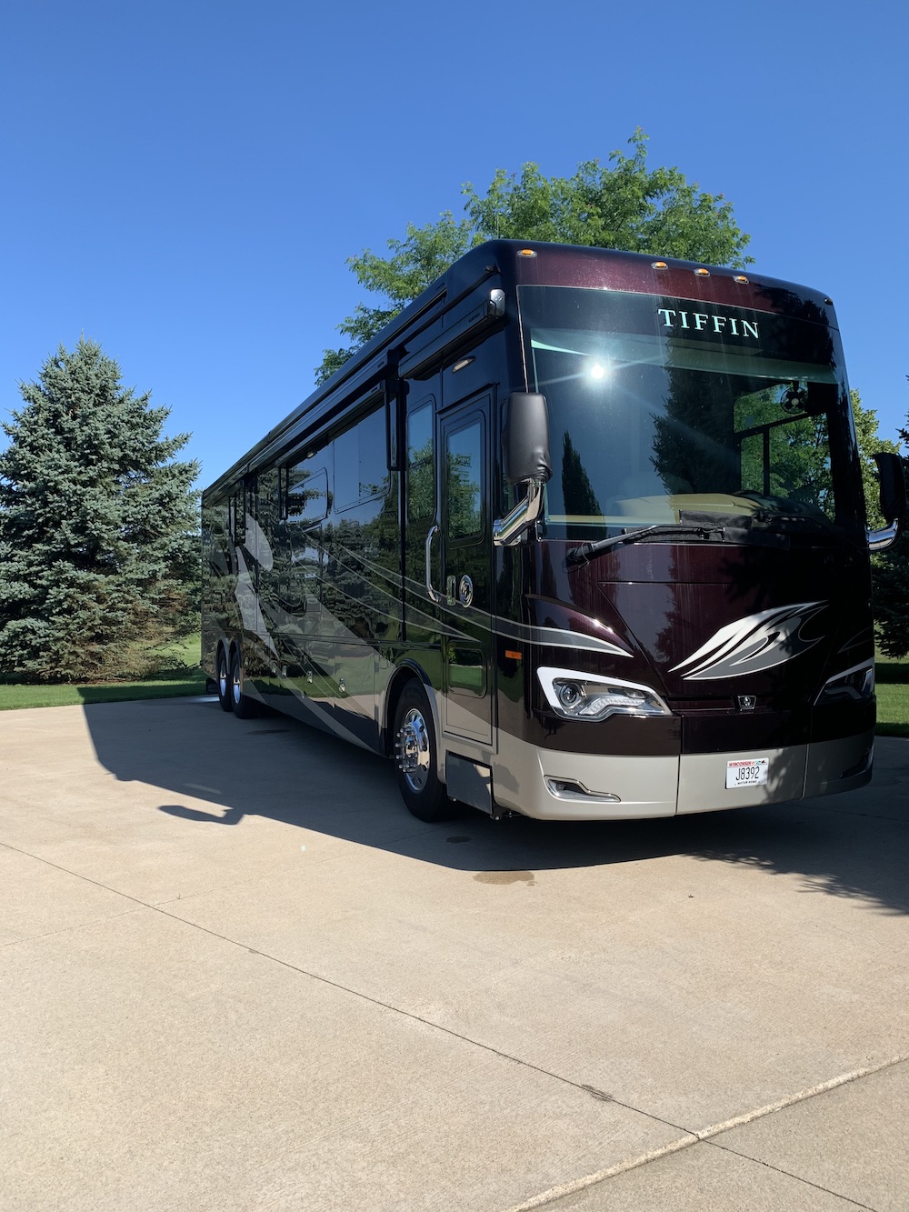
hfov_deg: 53.1
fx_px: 910
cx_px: 454
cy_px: 606
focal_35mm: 26
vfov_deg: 67.3
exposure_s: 1/1748
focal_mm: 4.25
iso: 25
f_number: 1.8
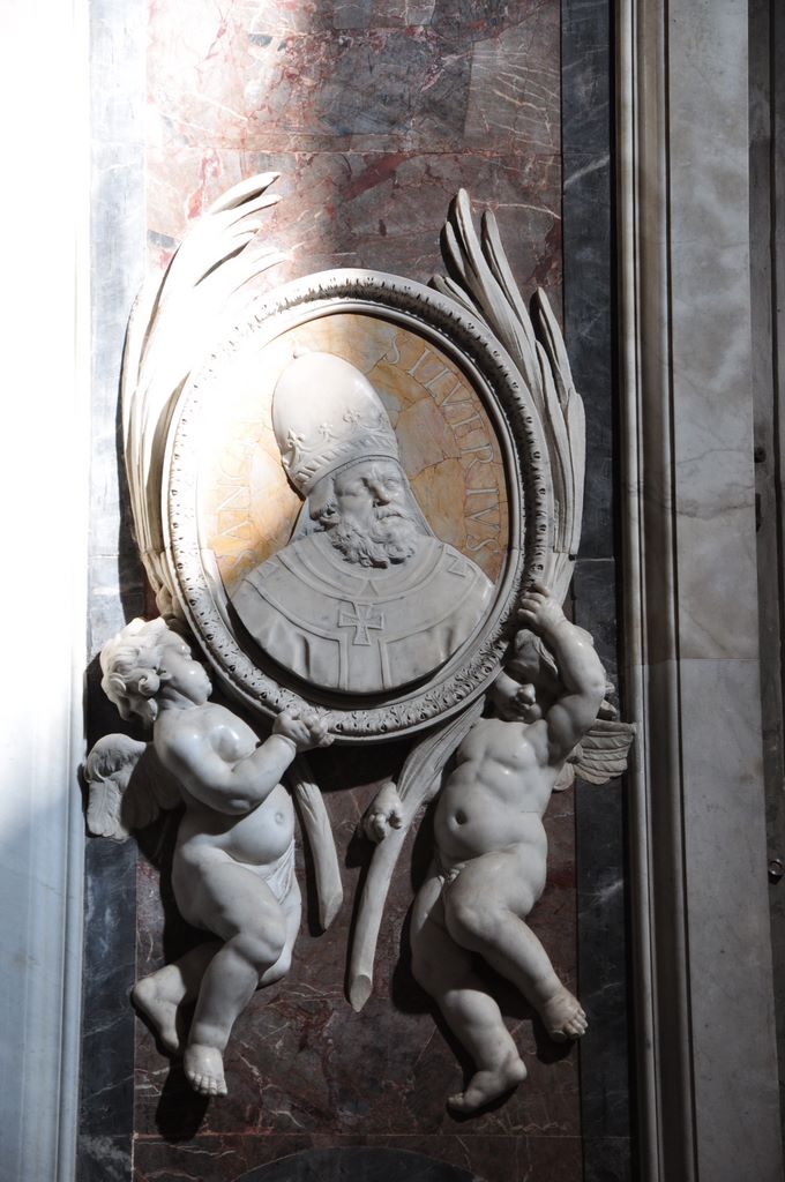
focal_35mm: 128
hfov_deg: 10.7
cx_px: 392
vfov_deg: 16.1
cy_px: 591
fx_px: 4181
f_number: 7.1
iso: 400
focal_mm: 85
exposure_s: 1/40
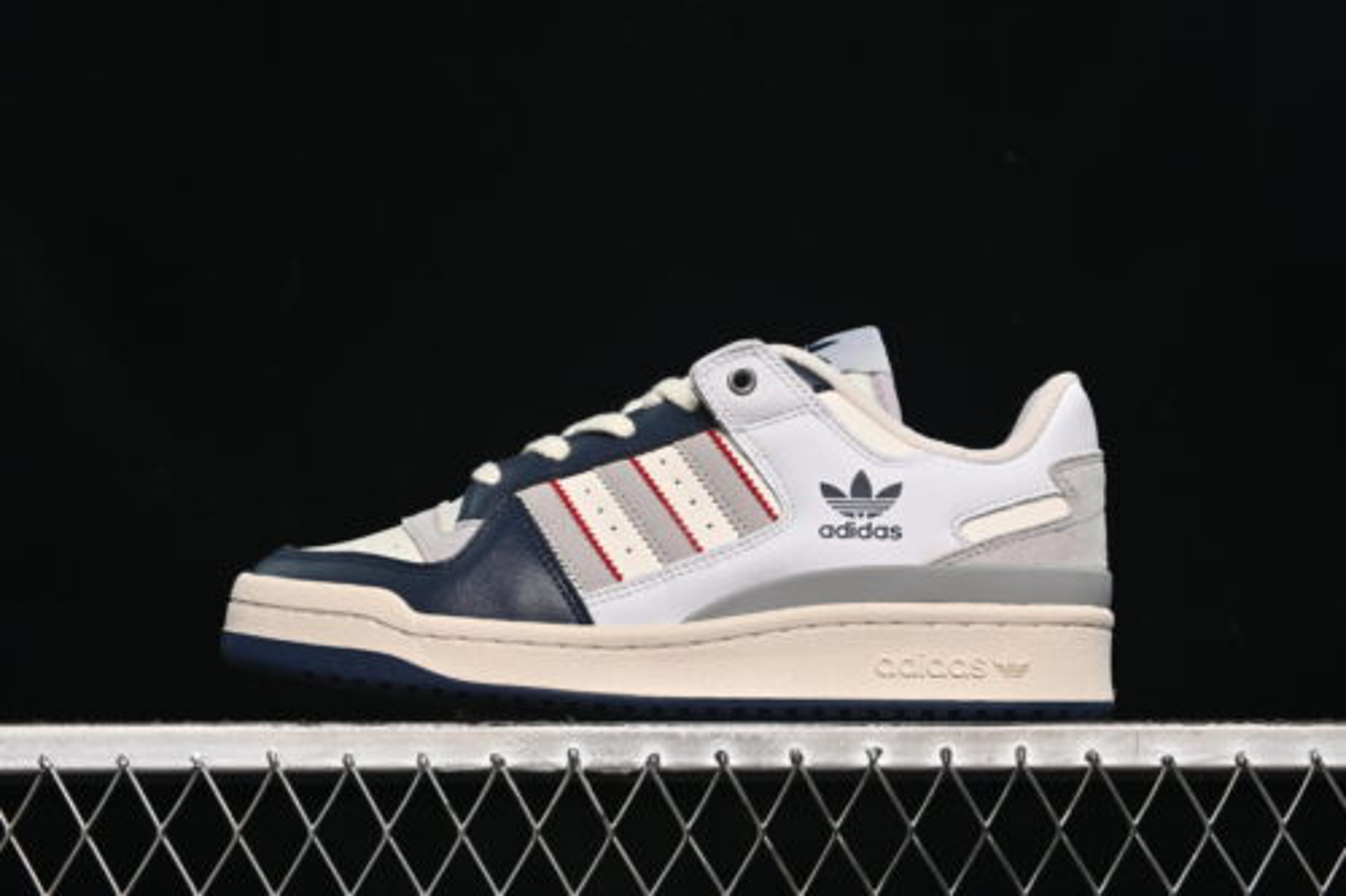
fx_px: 2803
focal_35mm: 75
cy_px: 448
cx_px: 673
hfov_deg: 27.0
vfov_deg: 18.2
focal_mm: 50
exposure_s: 1/50
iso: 160
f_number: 6.3
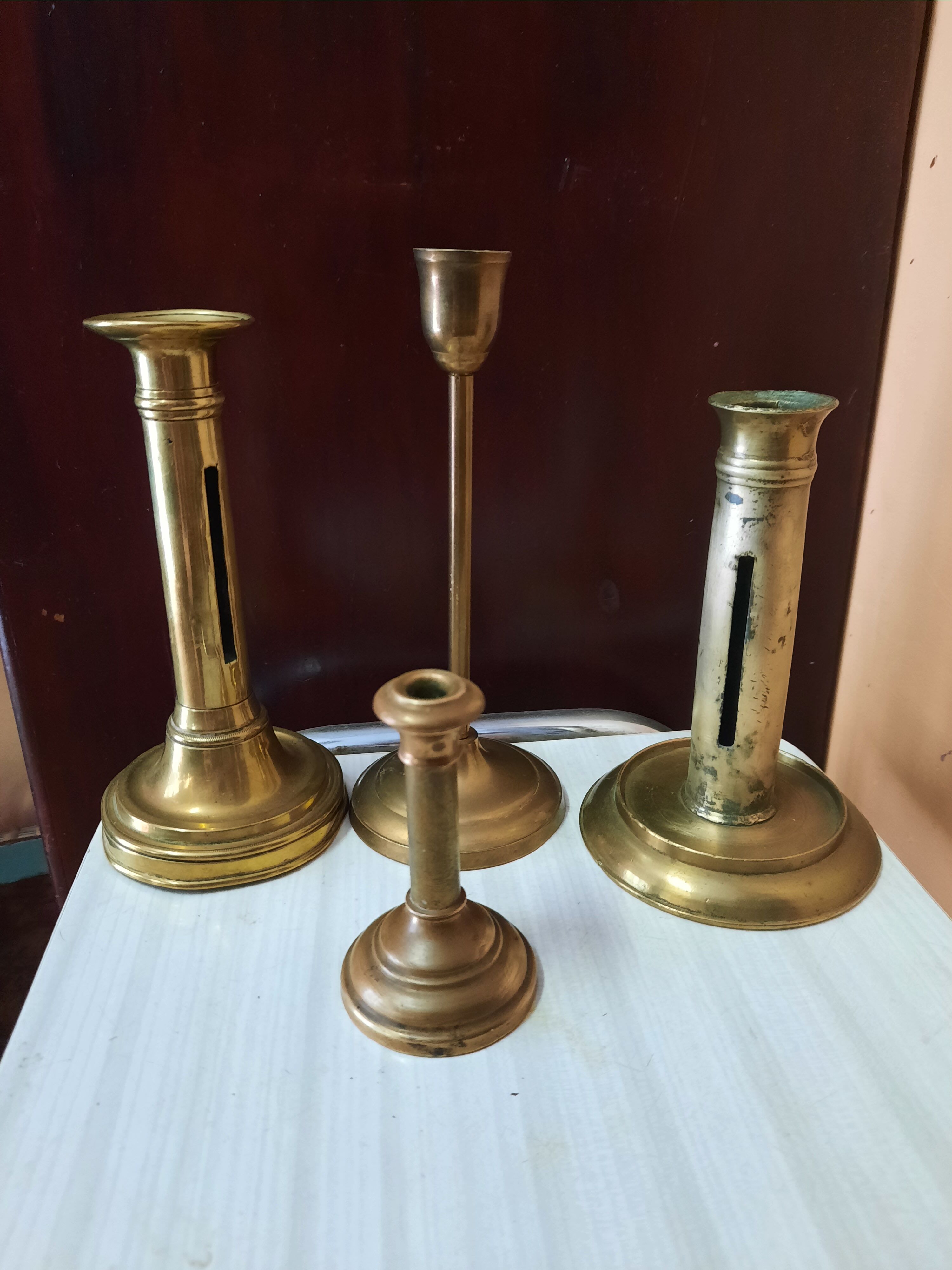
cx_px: 476
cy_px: 635
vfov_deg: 69.4
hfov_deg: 54.9
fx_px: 917
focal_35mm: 25
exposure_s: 1/25
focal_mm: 4.6
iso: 400
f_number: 2
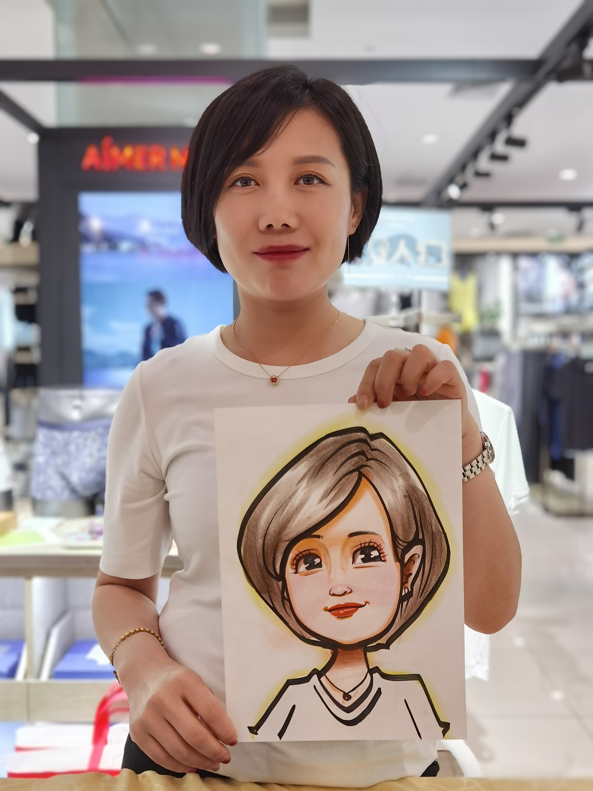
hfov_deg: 39.7
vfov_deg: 51.4
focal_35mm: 36
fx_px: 822
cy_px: 396
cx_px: 296
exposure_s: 1/50
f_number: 1.9
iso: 50
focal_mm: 6.71
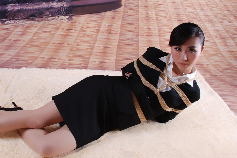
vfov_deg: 46.4
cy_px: 80
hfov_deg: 65.5
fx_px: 184
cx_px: 120
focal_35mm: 28
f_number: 13
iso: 100
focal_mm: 18
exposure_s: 1/8
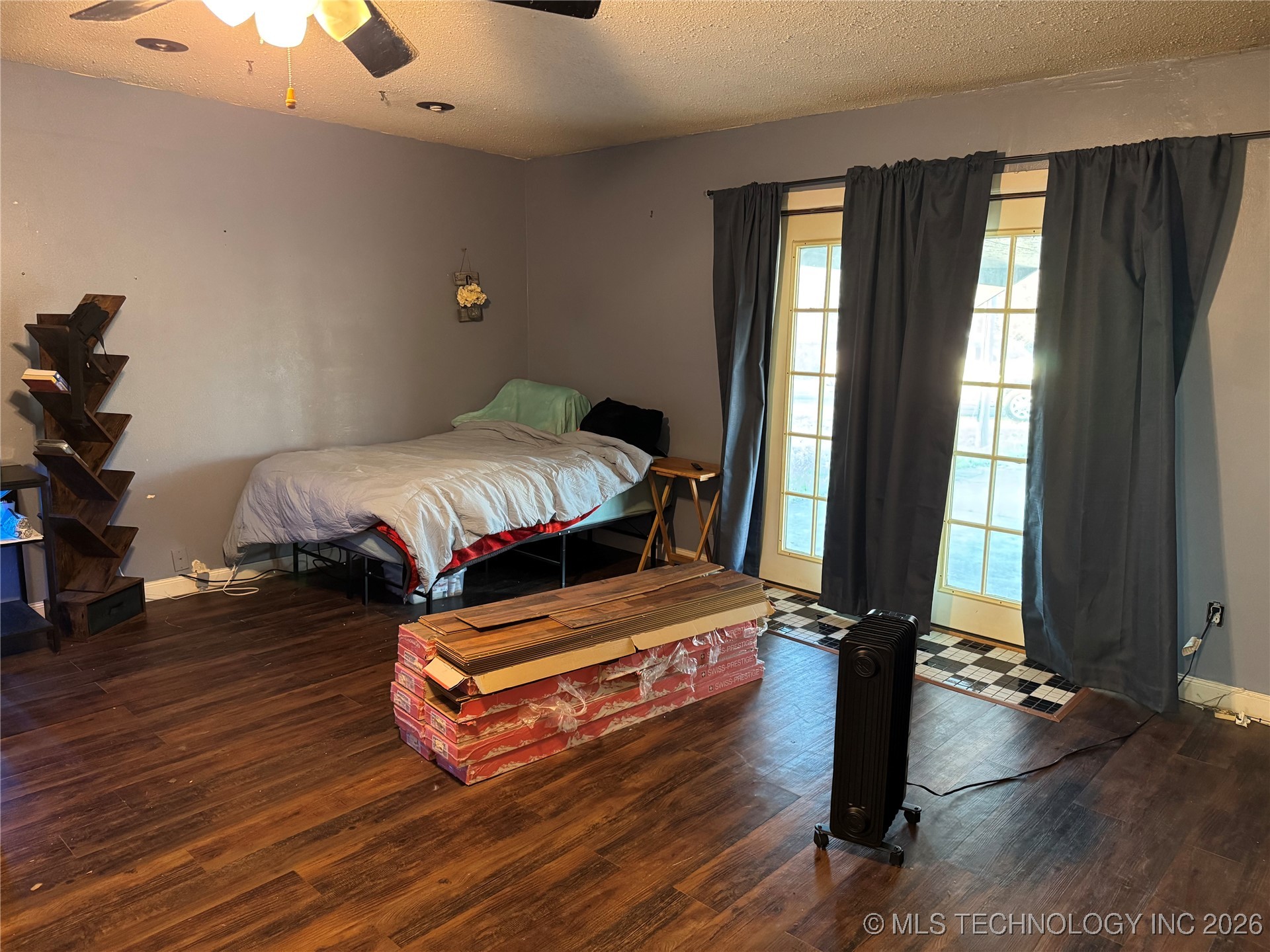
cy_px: 476
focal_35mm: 24
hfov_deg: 71.6
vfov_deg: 56.8
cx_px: 635
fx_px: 881
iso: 800
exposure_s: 1/40
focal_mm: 6.76
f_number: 1.78
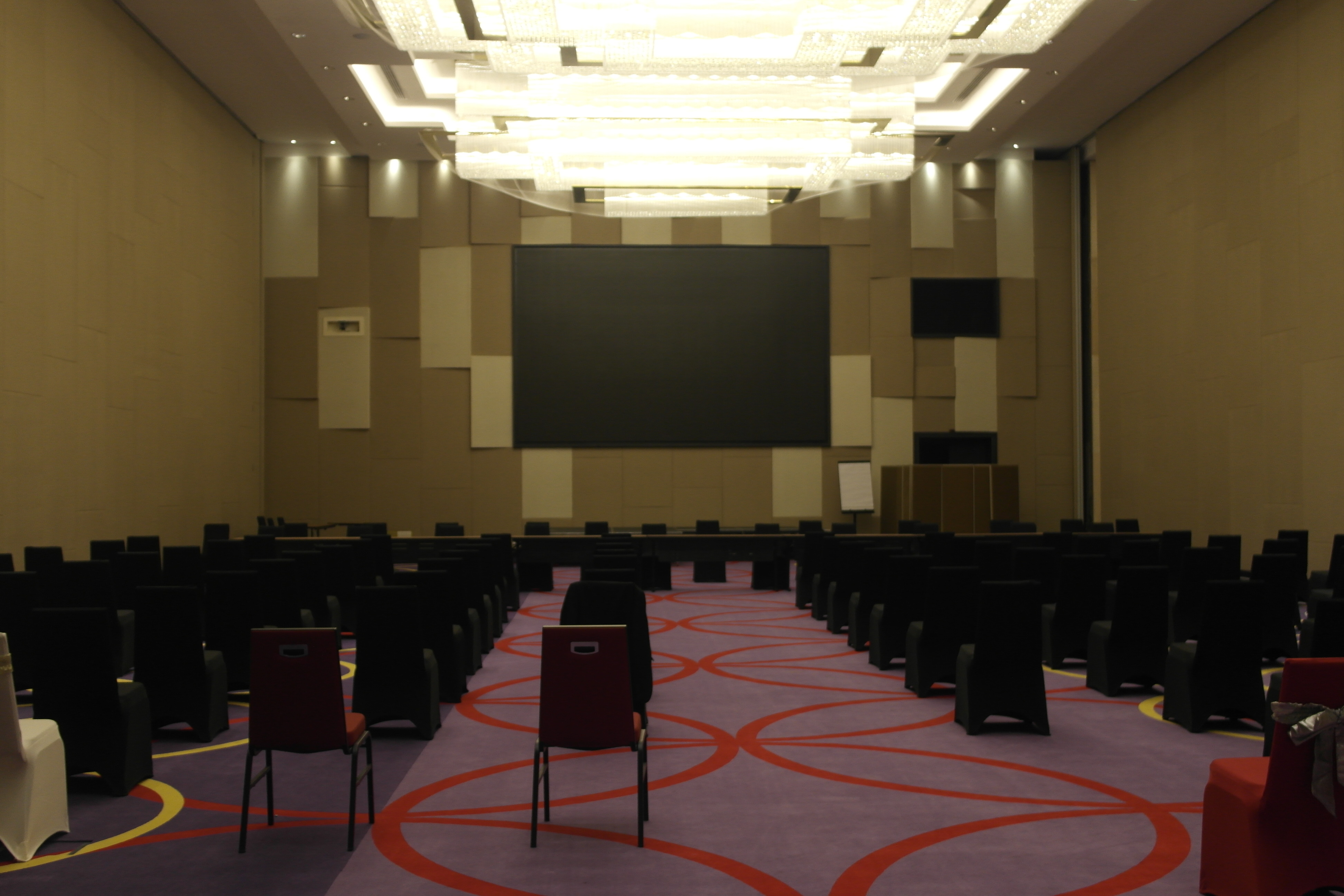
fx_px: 1493
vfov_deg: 33.4
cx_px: 672
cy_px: 448
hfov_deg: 48.5
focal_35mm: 40
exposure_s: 1/80
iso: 400
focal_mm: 26
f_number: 4
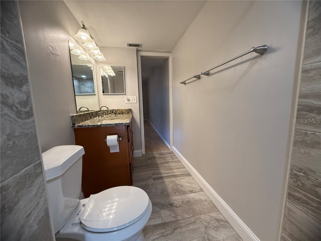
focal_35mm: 14
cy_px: 120
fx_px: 130
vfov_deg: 85.7
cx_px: 160
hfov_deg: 102.1
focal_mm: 2.22
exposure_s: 1/120
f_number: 2.2
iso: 320
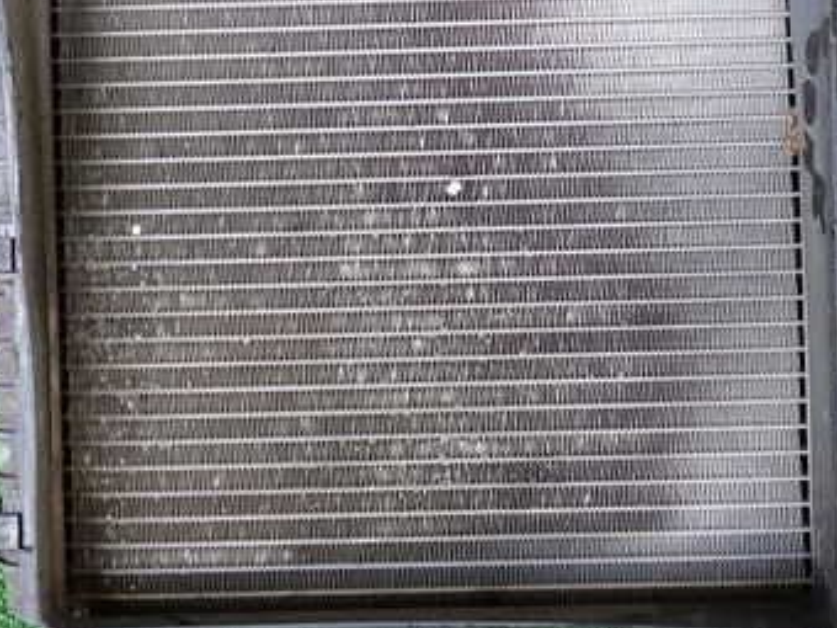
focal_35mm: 53
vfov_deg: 27.3
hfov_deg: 36.2
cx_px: 406
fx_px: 1282
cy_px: 197
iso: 200
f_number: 2.3
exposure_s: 1/40
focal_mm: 5.4
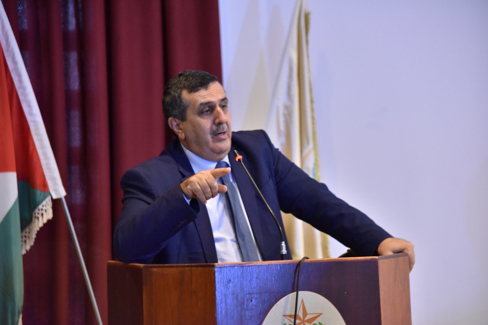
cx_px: 244
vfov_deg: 13.0
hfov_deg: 19.5
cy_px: 162
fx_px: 1423
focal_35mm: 105
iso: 3200
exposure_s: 1/60
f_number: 4
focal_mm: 105
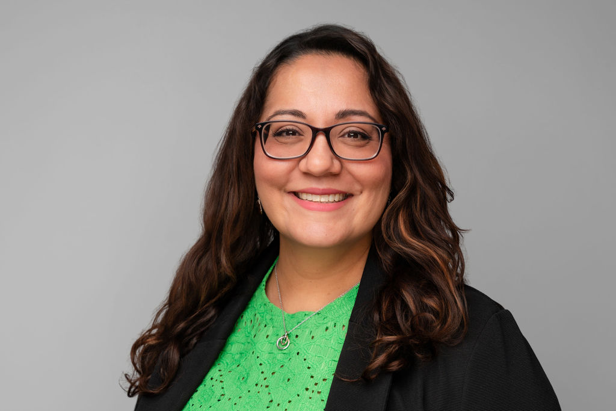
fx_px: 1044
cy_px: 206
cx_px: 308
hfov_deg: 32.9
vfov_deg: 22.3
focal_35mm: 61
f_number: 5.6
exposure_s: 1/200
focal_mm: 61
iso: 50
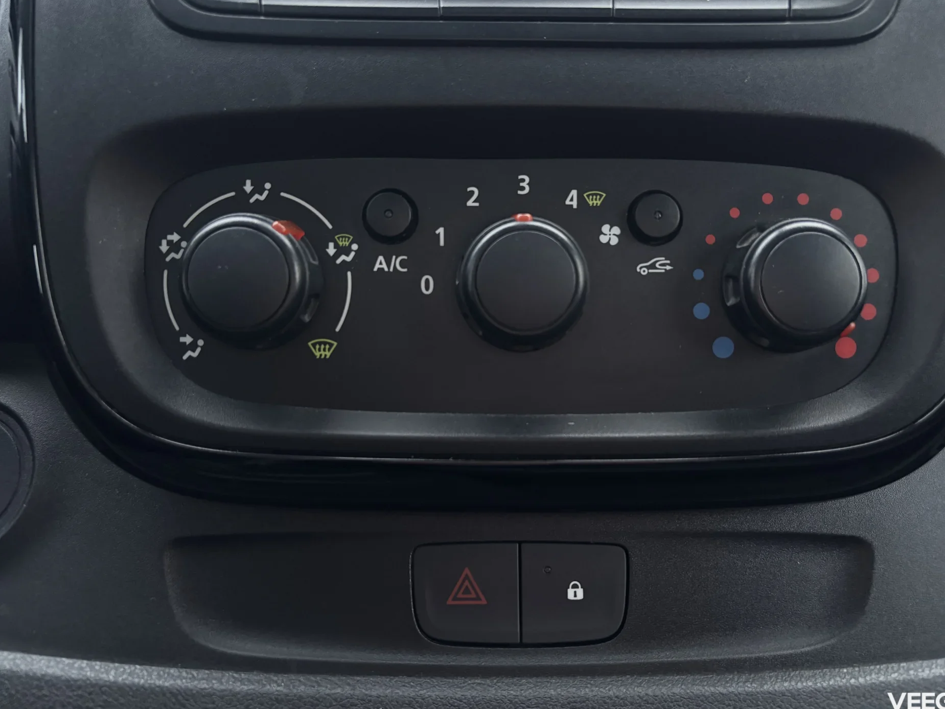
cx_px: 490
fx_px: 737
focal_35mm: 27
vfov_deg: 51.4
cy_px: 349
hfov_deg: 65.3
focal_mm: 5.96
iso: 500
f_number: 1.6
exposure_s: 1/44
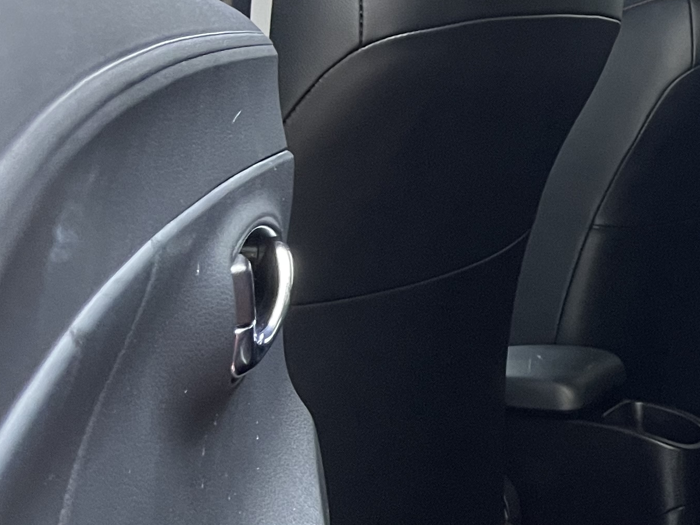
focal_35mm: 75
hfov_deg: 21.7
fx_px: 1517
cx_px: 1048
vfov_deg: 19.6
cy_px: 235
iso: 400
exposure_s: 1/33
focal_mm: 5.1
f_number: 1.6
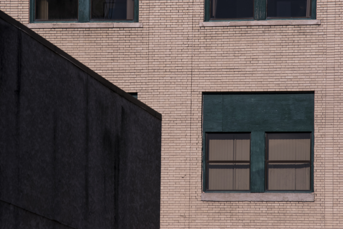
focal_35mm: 300
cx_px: 172
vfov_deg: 4.6
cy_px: 114
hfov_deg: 6.9
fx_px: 2858
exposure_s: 1/2500
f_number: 9
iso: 400
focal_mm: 200
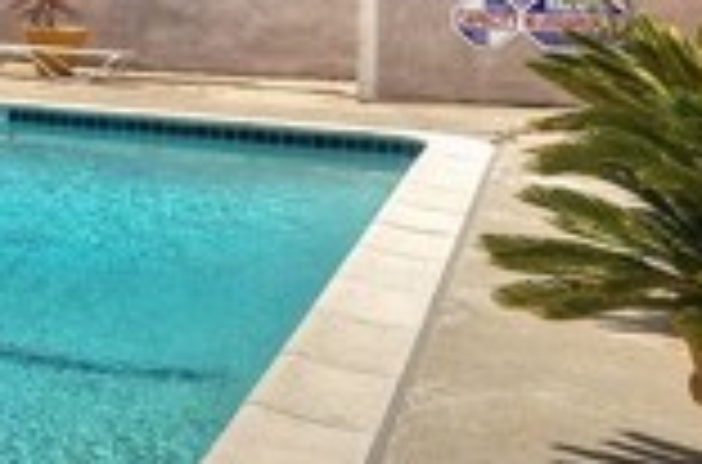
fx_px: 1439
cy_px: -83
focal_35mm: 74
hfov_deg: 18.3
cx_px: -698
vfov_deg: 17.5
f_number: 7.1
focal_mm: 12
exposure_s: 1/800
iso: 160
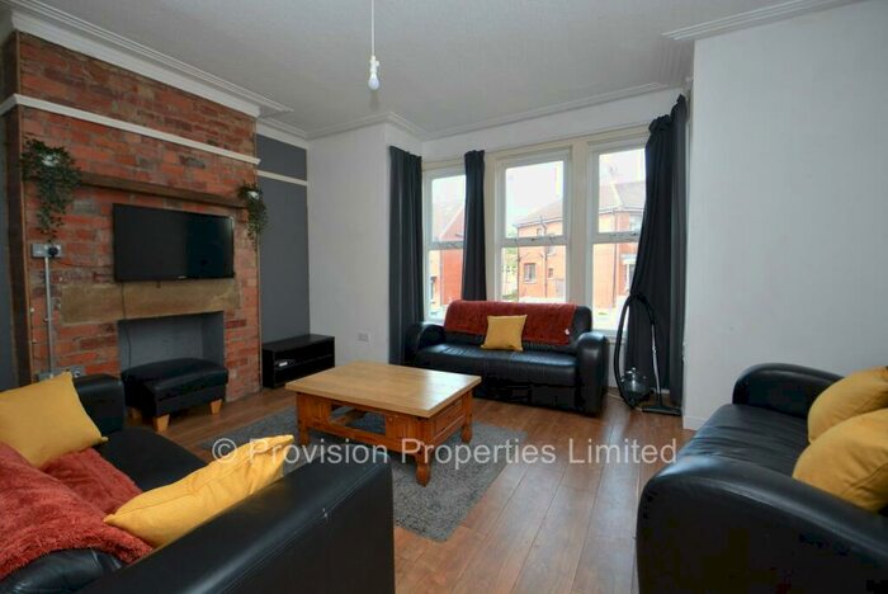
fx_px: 370
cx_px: 444
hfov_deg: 100.3
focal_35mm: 15
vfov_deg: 77.4
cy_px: 297
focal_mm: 10
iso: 400
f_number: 5.6
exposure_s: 1/125
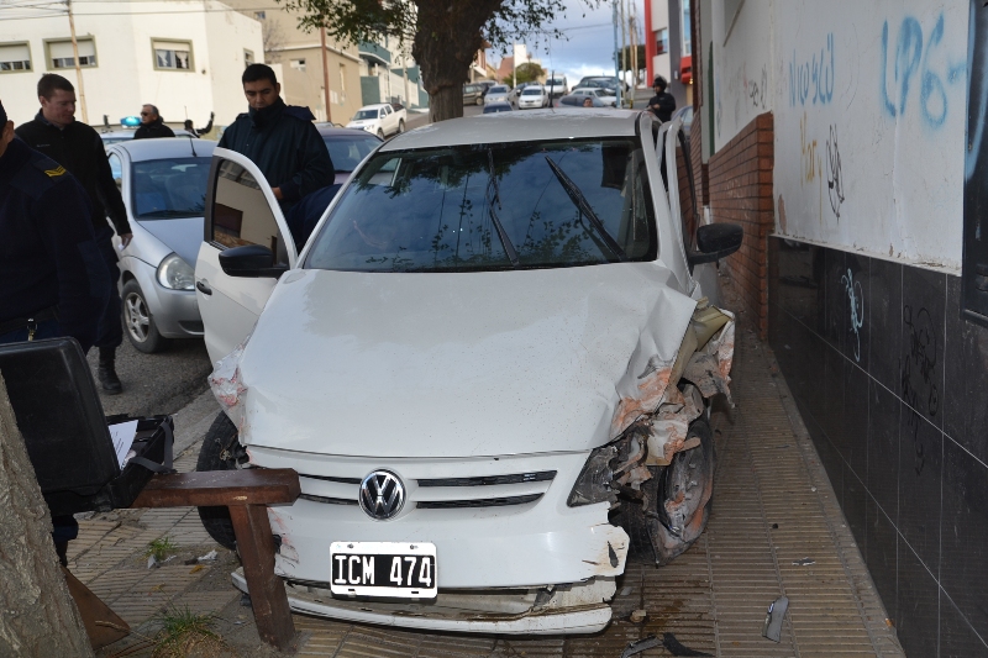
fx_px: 905
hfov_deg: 57.2
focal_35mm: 33
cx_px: 494
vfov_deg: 40.0
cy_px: 329
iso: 125
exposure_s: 1/125
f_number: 5.6
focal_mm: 22
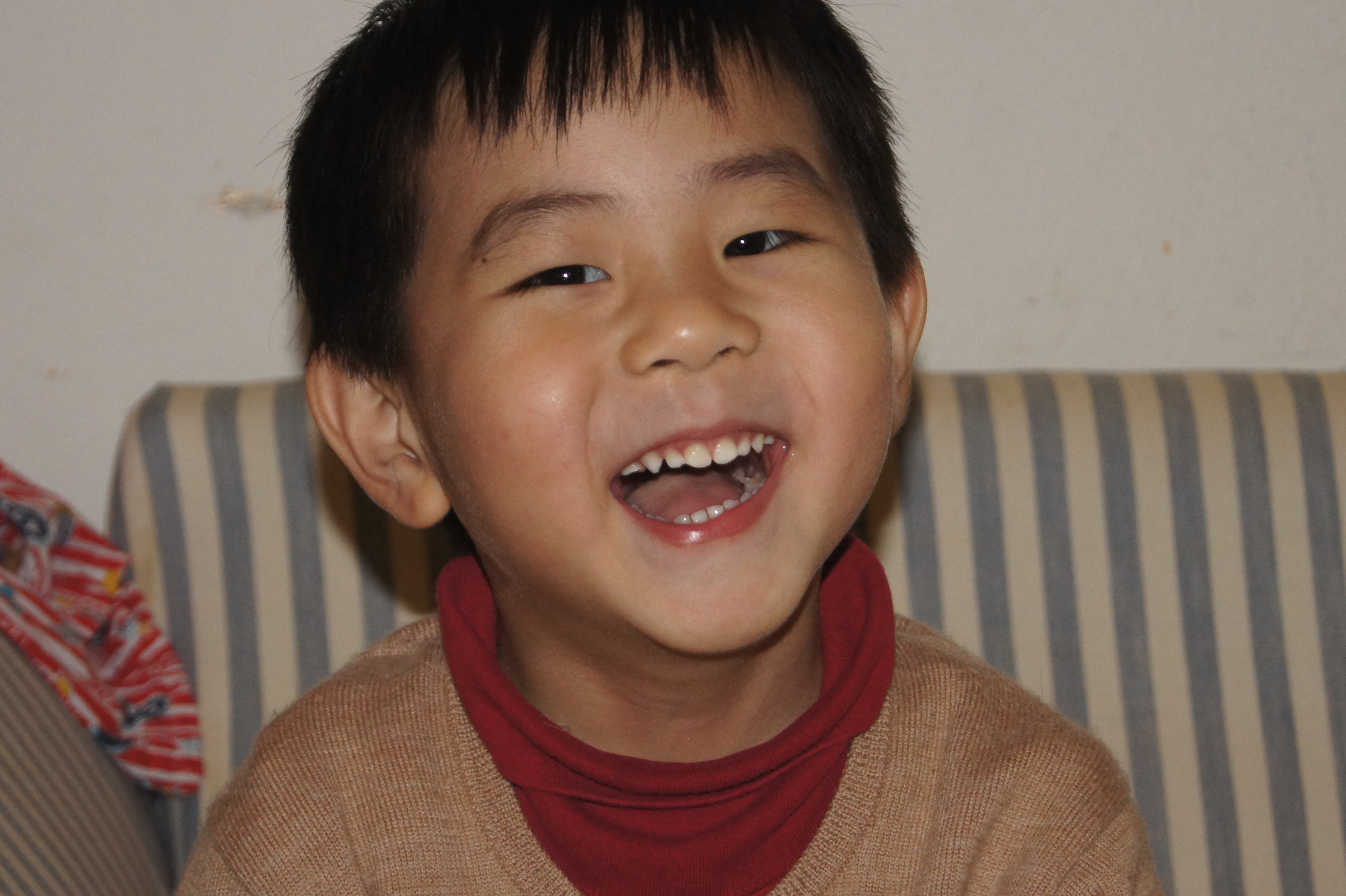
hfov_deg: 17.5
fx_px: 4361
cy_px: 447
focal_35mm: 117
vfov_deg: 11.7
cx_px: 762
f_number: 5.6
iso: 800
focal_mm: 55
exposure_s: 1/100
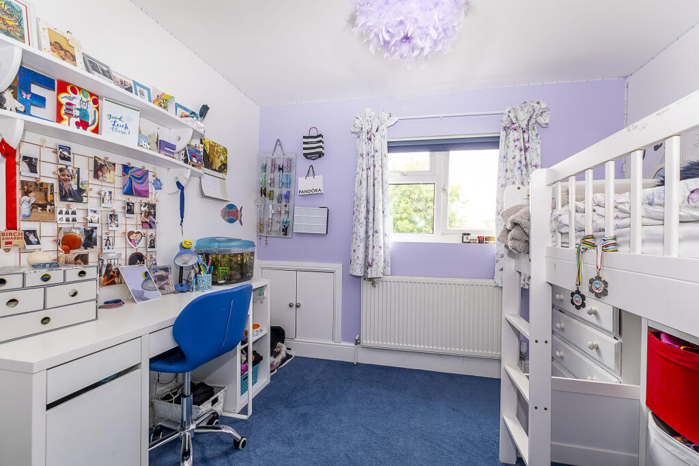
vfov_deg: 77.3
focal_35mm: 15
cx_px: 350
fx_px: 291
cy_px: 233
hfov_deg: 100.4
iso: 250
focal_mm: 10
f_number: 5.6
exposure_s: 1/30
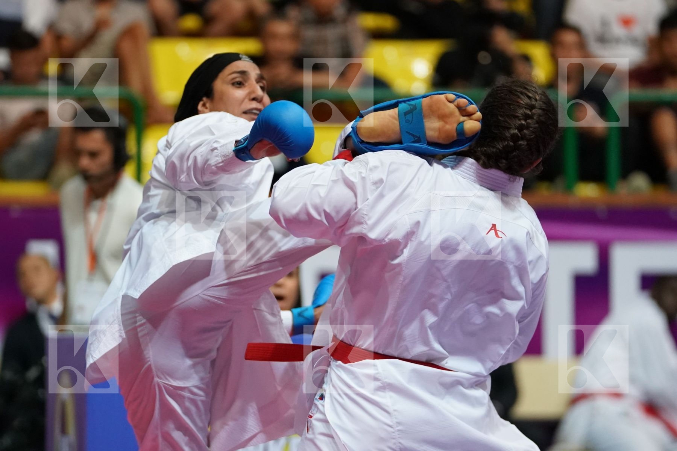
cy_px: 226
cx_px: 338
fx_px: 2915
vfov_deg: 8.9
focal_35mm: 155
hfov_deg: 13.2
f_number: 2.8
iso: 4000
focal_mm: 155
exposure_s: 1/1000
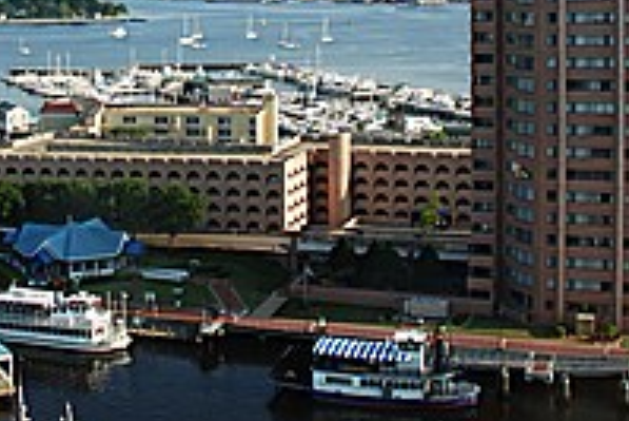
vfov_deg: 19.5
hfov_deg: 29.1
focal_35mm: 68
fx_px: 1189
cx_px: 142
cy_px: 11
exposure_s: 1/250
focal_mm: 18
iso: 100
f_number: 3.5
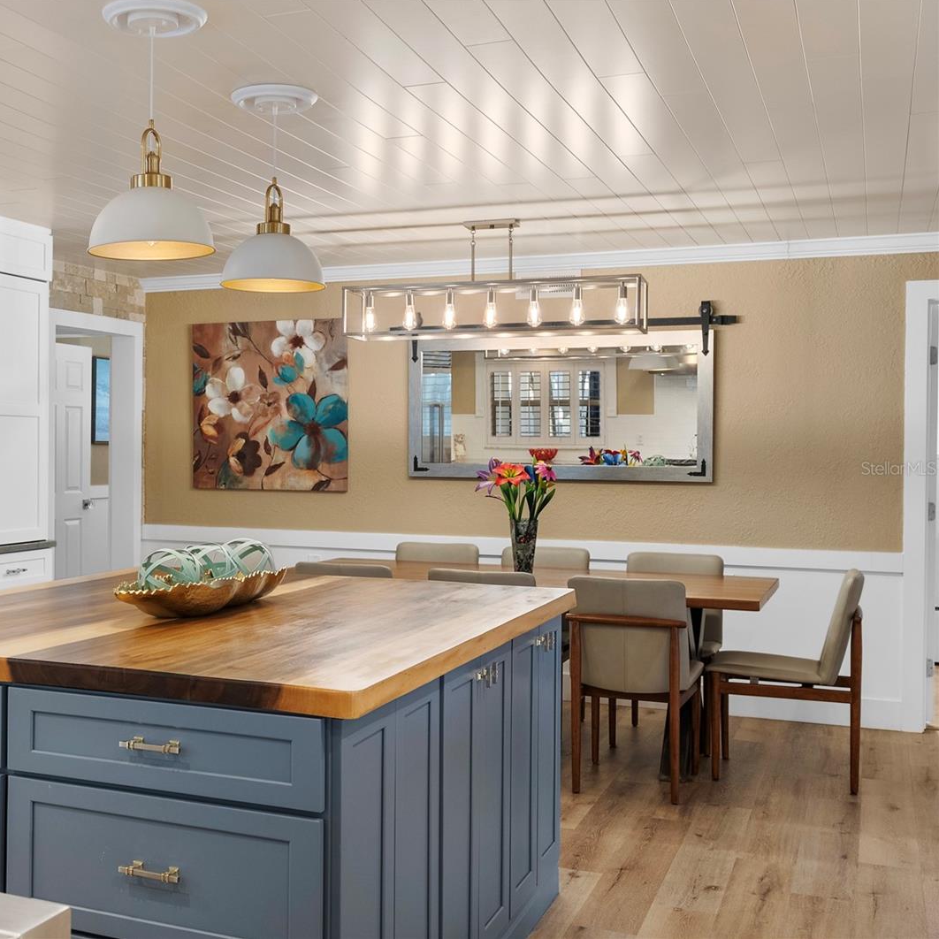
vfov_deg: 40.9
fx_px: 1258
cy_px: 468
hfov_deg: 39.8
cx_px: 233
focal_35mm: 41
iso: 640
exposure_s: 1/30
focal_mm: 32
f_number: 8
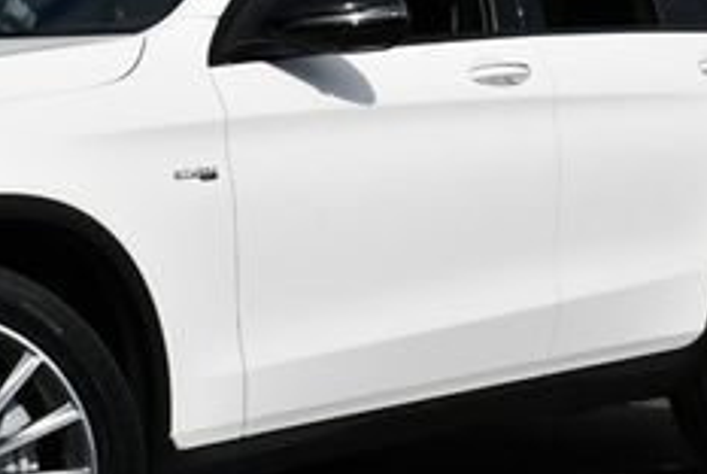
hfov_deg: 18.3
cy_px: 152
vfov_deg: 12.5
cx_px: 67
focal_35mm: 110
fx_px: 2163
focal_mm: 20
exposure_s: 1/500
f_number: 11
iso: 100
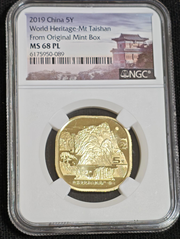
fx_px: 749
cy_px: 120
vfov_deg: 18.2
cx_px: 90
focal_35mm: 108
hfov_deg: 13.7
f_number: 1.5
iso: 50
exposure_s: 1/1027
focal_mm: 4.94
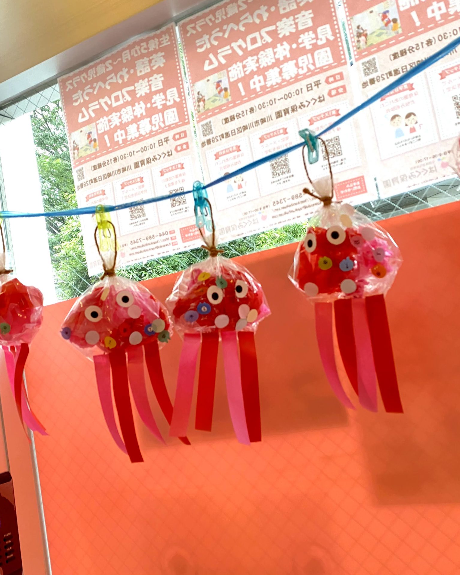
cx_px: 259
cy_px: 287
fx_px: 579
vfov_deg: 52.8
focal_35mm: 34
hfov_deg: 43.3
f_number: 1.8
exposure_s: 1/50
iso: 160
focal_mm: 4.25
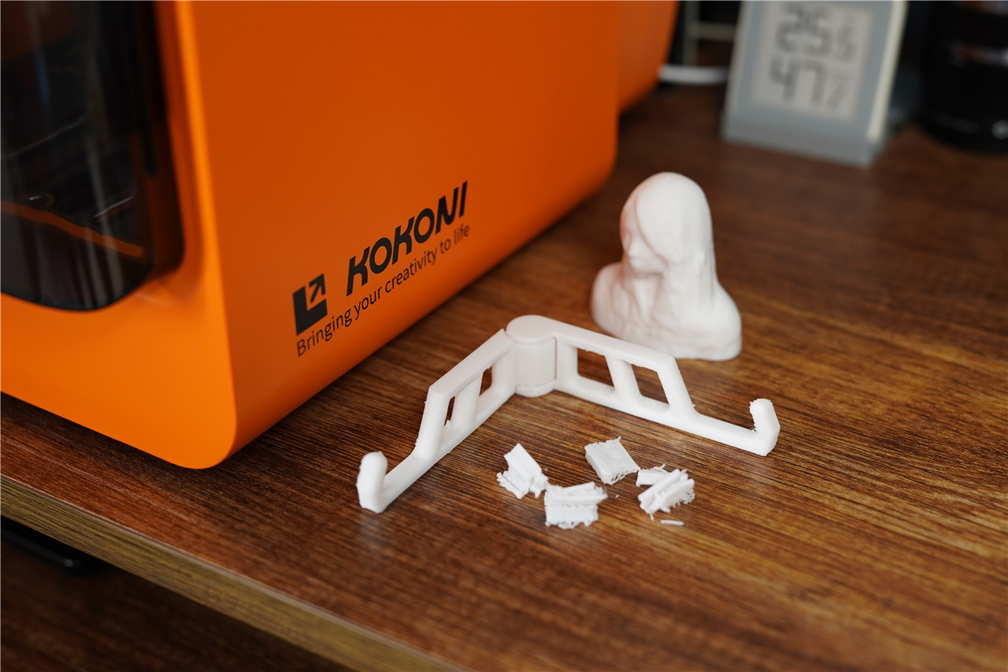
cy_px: 336
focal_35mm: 50
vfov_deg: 27.0
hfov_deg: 39.6
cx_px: 504
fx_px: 1400
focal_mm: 50
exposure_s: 1/50
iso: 800
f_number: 3.5
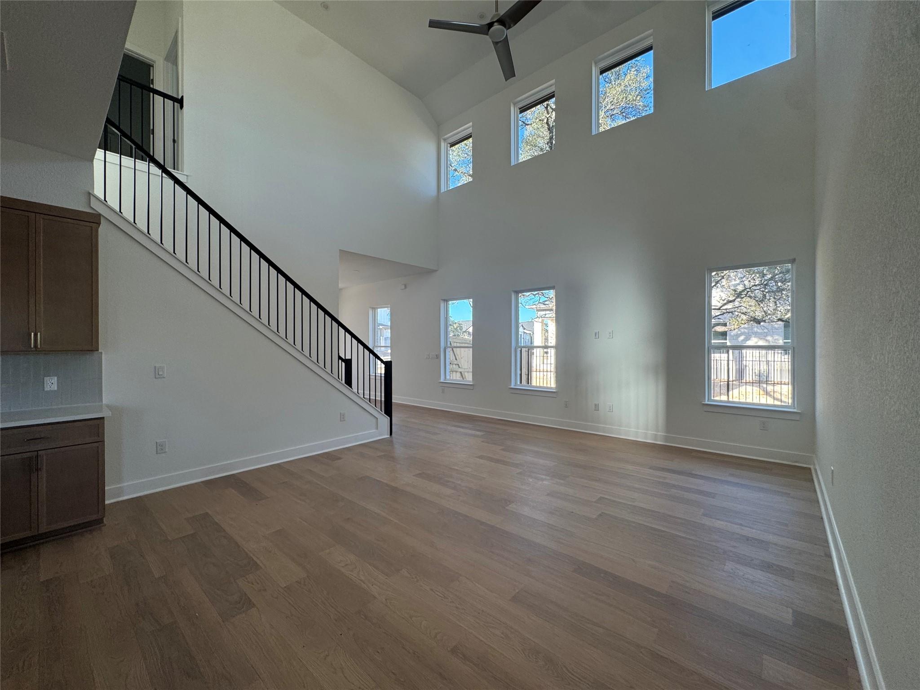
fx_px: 372
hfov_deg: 102.1
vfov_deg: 85.7
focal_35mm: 14
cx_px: 460
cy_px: 345
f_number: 2.2
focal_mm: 2.22
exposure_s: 1/99
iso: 50
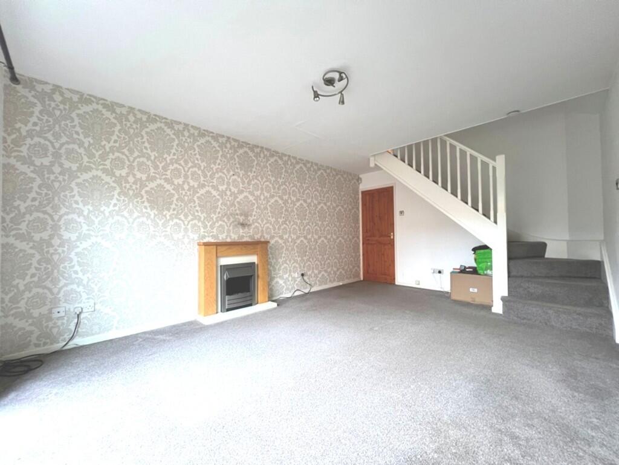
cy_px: 232
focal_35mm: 13
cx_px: 310
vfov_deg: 90.0
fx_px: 233
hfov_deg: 106.2
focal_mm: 1.57
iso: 250
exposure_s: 1/75
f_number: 1.8
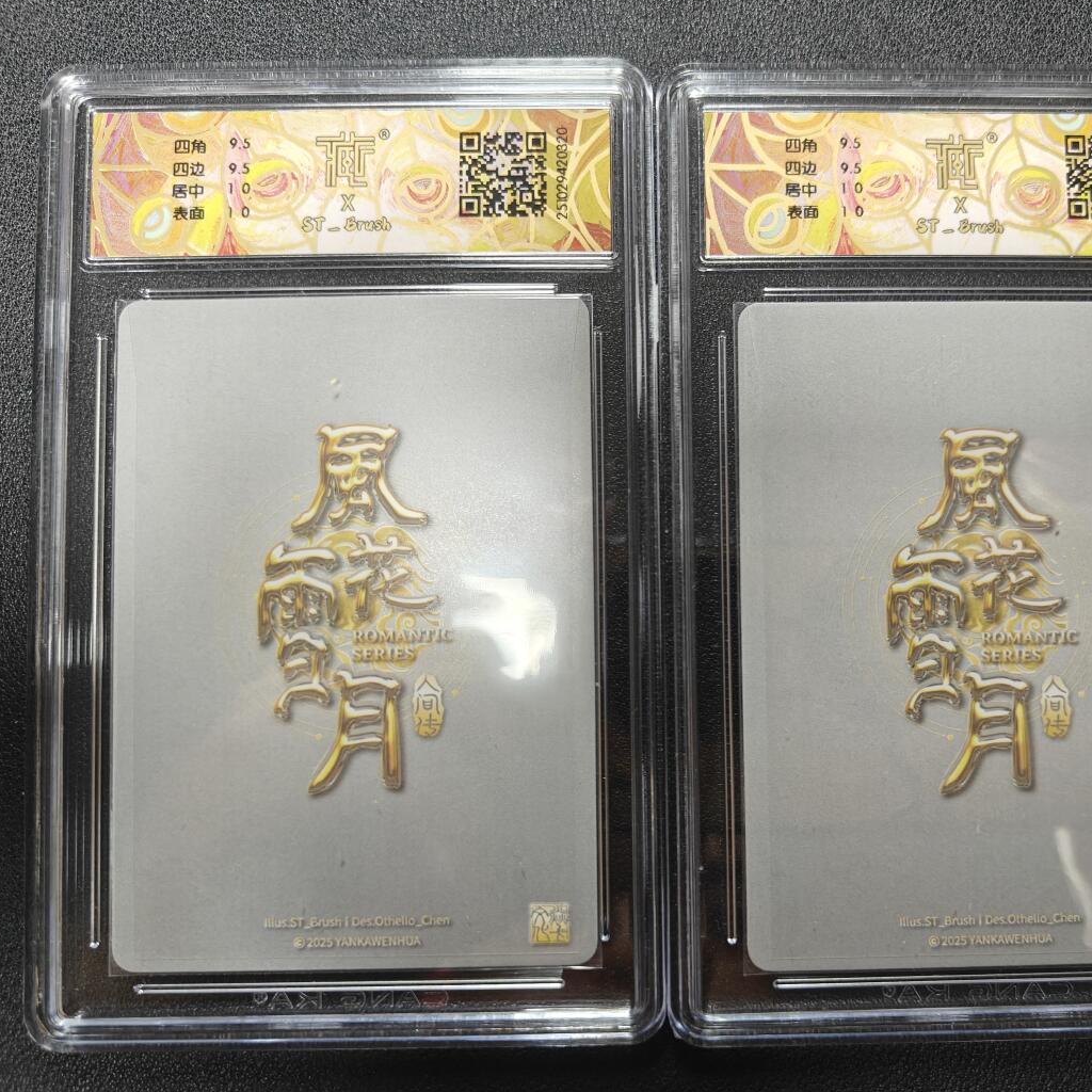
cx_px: 662
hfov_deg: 55.2
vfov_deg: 55.6
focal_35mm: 29
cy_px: 544
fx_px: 1035
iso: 200
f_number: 1.8
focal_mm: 5.59
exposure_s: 1/50
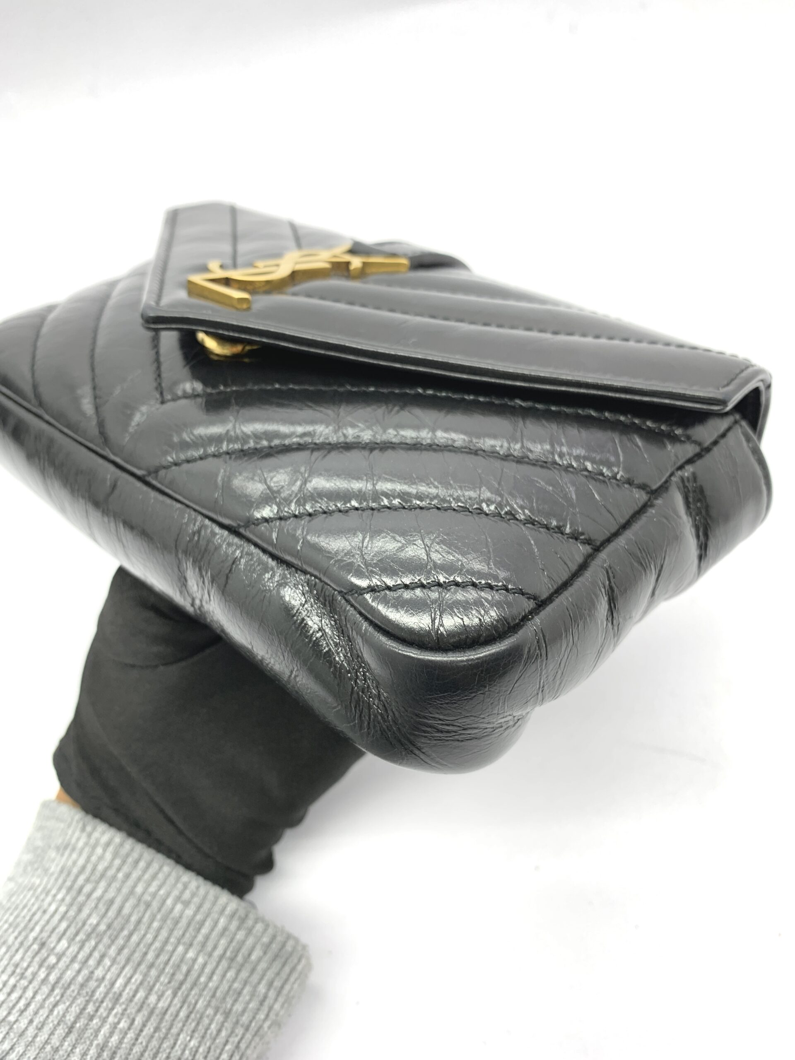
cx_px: 398
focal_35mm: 26
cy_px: 530
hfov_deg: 53.1
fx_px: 796
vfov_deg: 67.3
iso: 64
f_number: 1.8
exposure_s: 1/100
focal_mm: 4.25
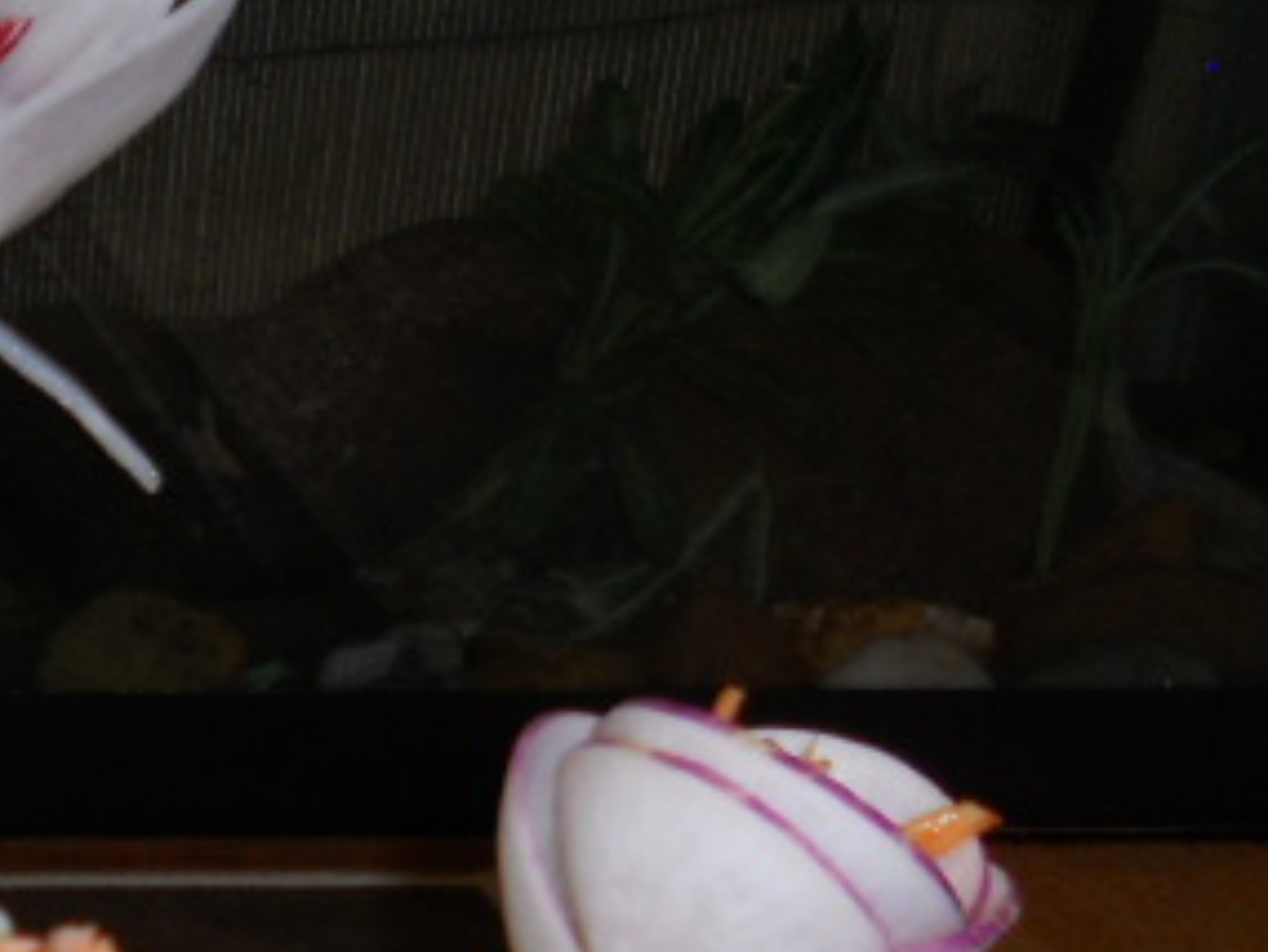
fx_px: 3555
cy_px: 1299
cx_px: -676
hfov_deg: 17.9
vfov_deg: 14.5
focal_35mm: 97
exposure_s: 1/25
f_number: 3.2
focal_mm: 4.9
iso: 80
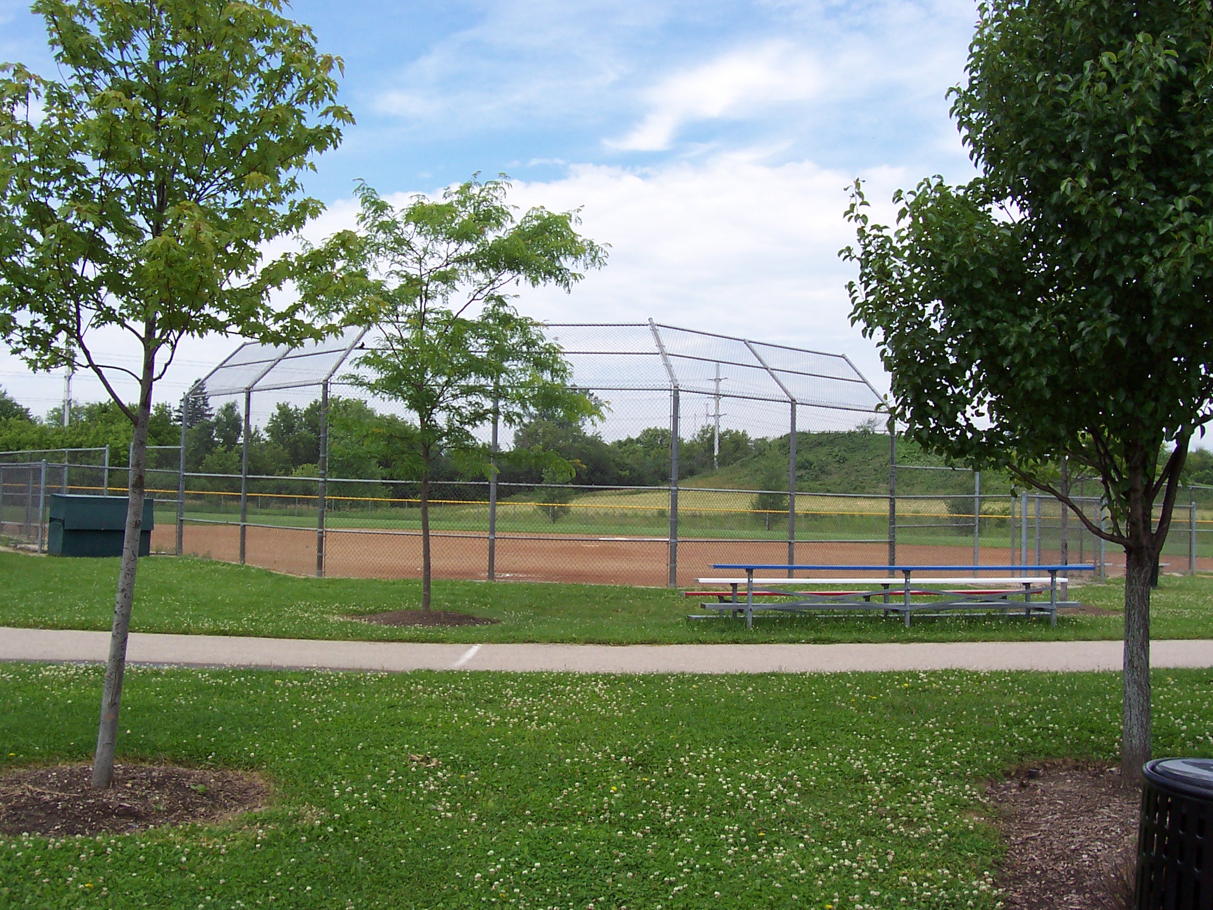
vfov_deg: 38.7
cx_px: 606
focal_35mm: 37
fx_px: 1297
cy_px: 455
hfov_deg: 50.1
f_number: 5.6
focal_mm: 5.6
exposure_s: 1/350
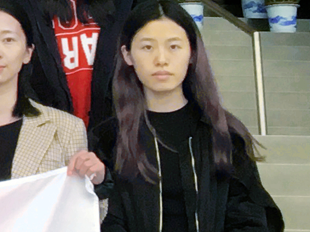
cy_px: -78
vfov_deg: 6.4
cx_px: -487
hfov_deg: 7.9
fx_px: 2050
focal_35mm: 229
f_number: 2.2
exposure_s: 1/33
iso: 25
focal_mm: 4.15
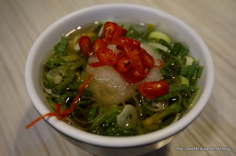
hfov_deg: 49.6
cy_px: 78
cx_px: 118
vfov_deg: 34.1
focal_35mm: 39
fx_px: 255
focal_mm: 26
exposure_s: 1/60
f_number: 4.5
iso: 2000
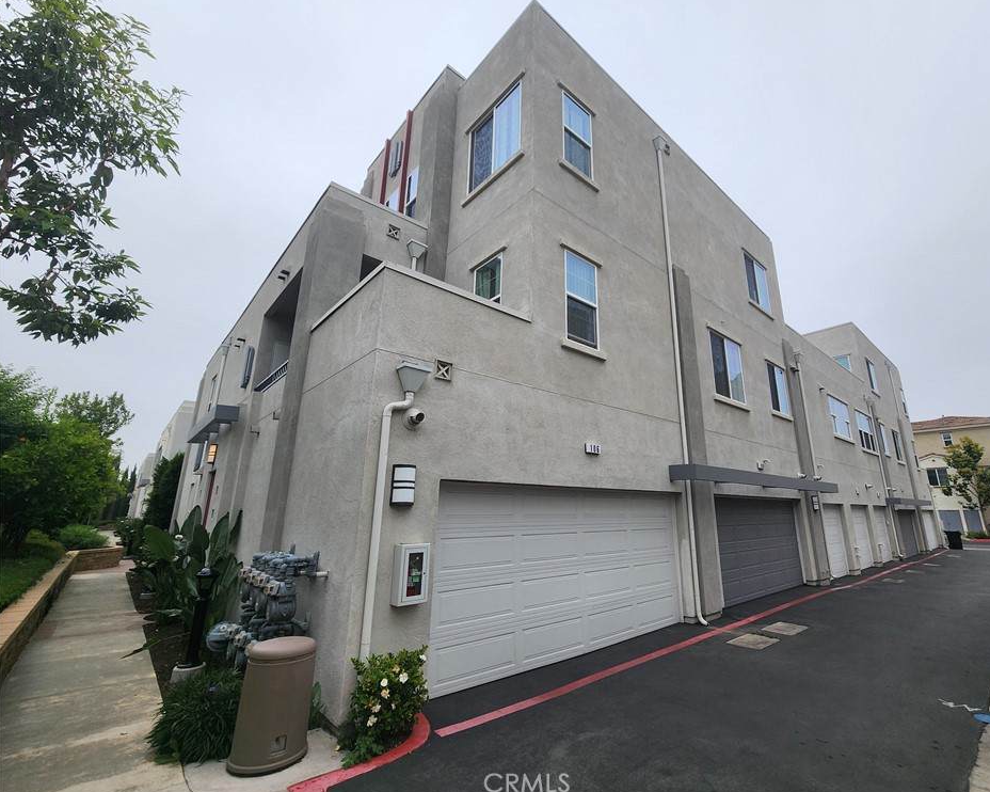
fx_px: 410
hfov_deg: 100.4
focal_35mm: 14
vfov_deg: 88.0
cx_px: 543
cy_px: 389
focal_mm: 2.2
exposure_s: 1/1192
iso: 50
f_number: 2.2
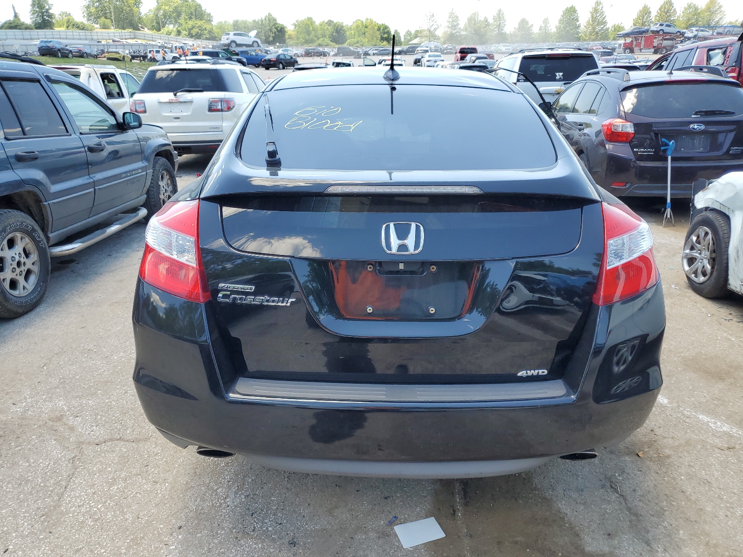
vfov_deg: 53.1
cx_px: 372
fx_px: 558
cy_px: 278
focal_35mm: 26
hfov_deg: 67.3
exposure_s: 1/625
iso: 50
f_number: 1.5
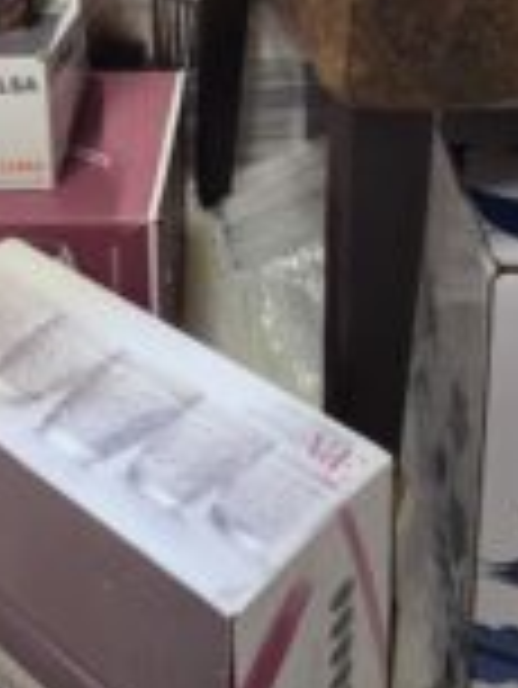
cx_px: 275
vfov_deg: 29.5
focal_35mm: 60
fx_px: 1195
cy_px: -40
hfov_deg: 24.4
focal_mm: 5.4
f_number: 1.8
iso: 640
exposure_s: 1/100
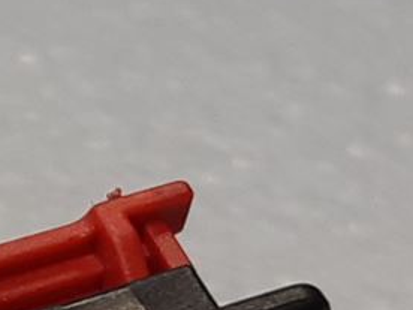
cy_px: 651
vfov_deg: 7.4
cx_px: -109
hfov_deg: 10.1
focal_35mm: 193
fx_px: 2303
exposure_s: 1/50
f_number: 1.7
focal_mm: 3.93
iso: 40
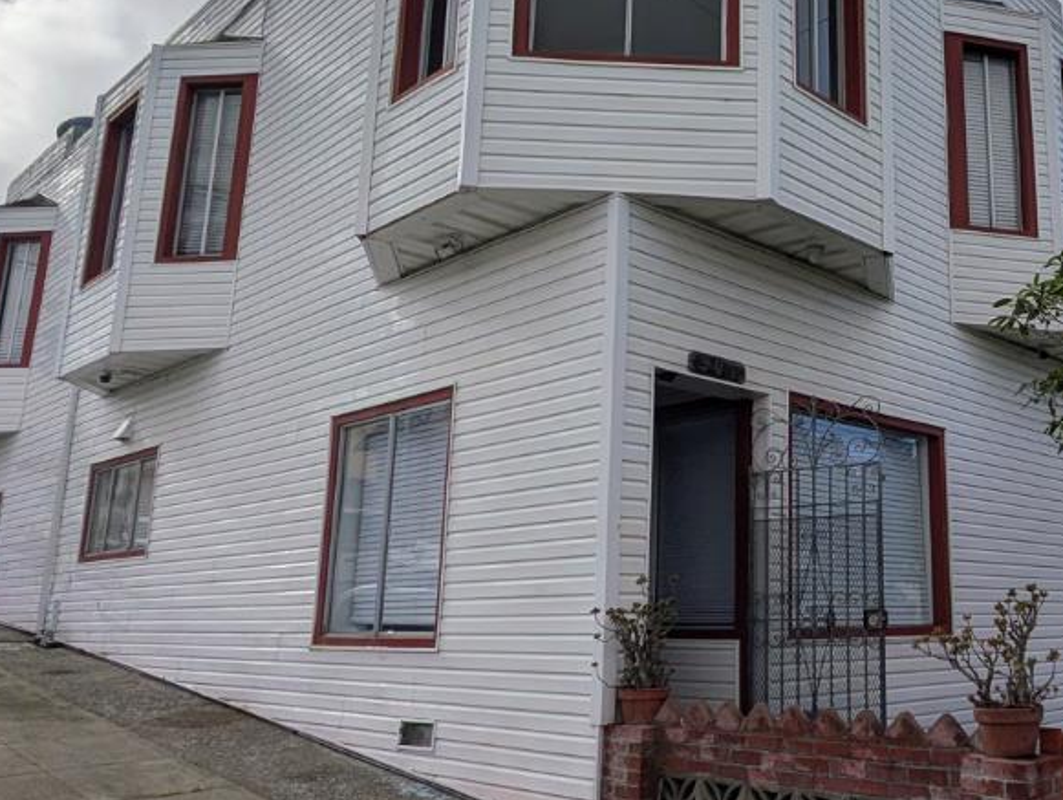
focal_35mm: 31
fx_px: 953
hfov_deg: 54.9
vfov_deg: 45.5
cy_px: 376
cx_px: 823
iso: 52
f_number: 1.7
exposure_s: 1/14706
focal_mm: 2.02
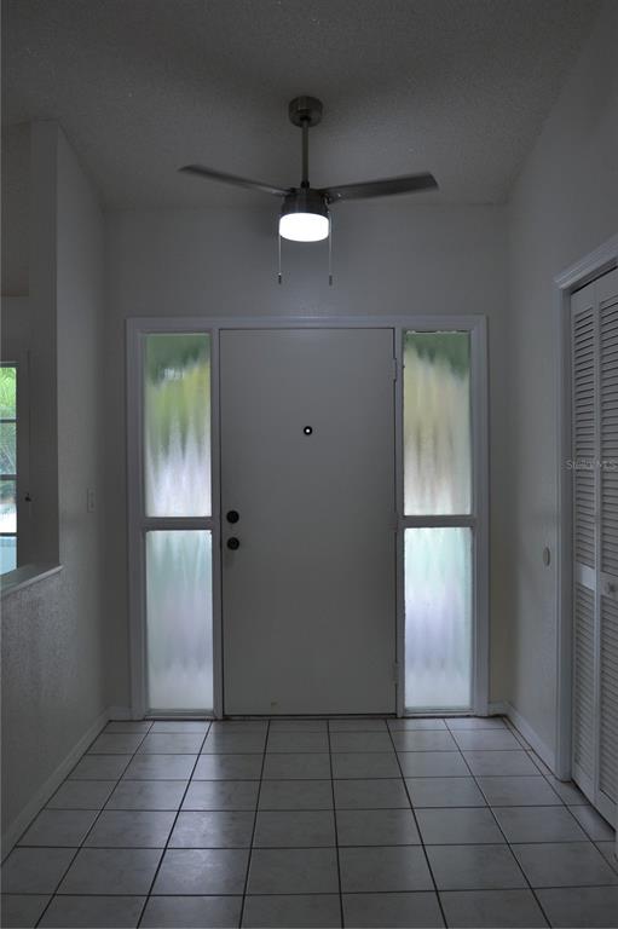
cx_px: 309
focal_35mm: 30
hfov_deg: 43.6
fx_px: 773
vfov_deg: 62.0
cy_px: 464
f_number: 5.6
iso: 360
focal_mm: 20
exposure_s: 1/125
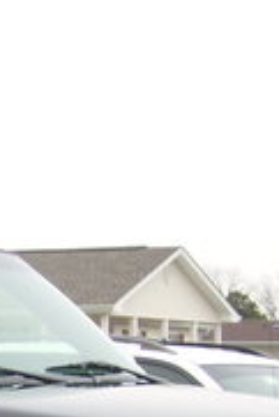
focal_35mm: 162
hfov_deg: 8.3
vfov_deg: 12.3
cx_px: -180
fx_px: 1880
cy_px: 532
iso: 50
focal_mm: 7.43
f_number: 3.1
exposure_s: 1/135
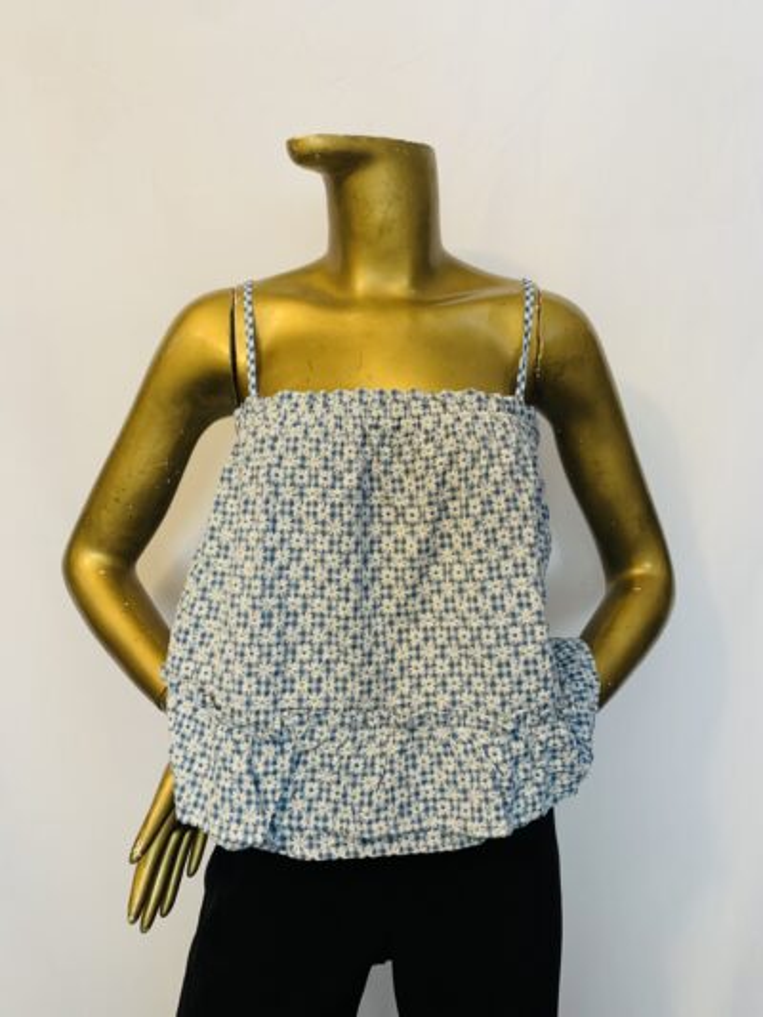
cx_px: 382
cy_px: 508
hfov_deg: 53.1
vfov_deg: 67.3
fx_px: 764
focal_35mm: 26
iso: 250
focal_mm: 4.25
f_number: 1.8
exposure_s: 1/50
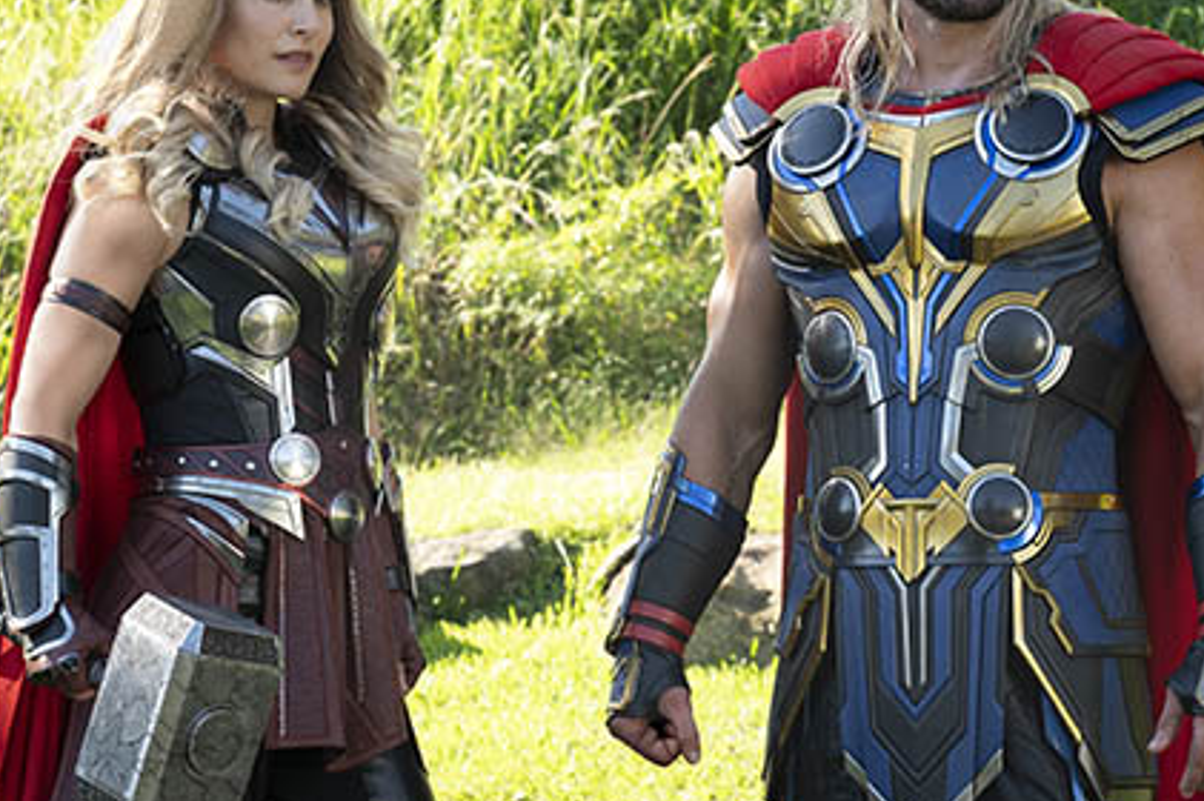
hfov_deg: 15.4
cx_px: 712
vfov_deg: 10.3
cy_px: 435
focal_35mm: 133
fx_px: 4445
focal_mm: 70
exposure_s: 1/400
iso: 800
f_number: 7.1
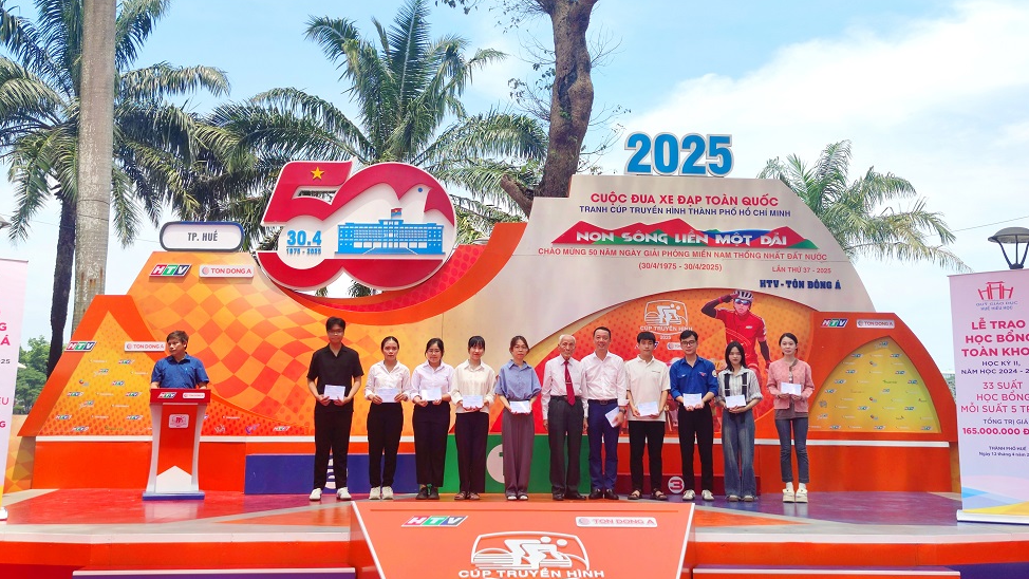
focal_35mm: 38
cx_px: 505
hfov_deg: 52.8
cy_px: 200
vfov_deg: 31.0
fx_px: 1037
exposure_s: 1/1729
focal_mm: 6.72
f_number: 1.69
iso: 50
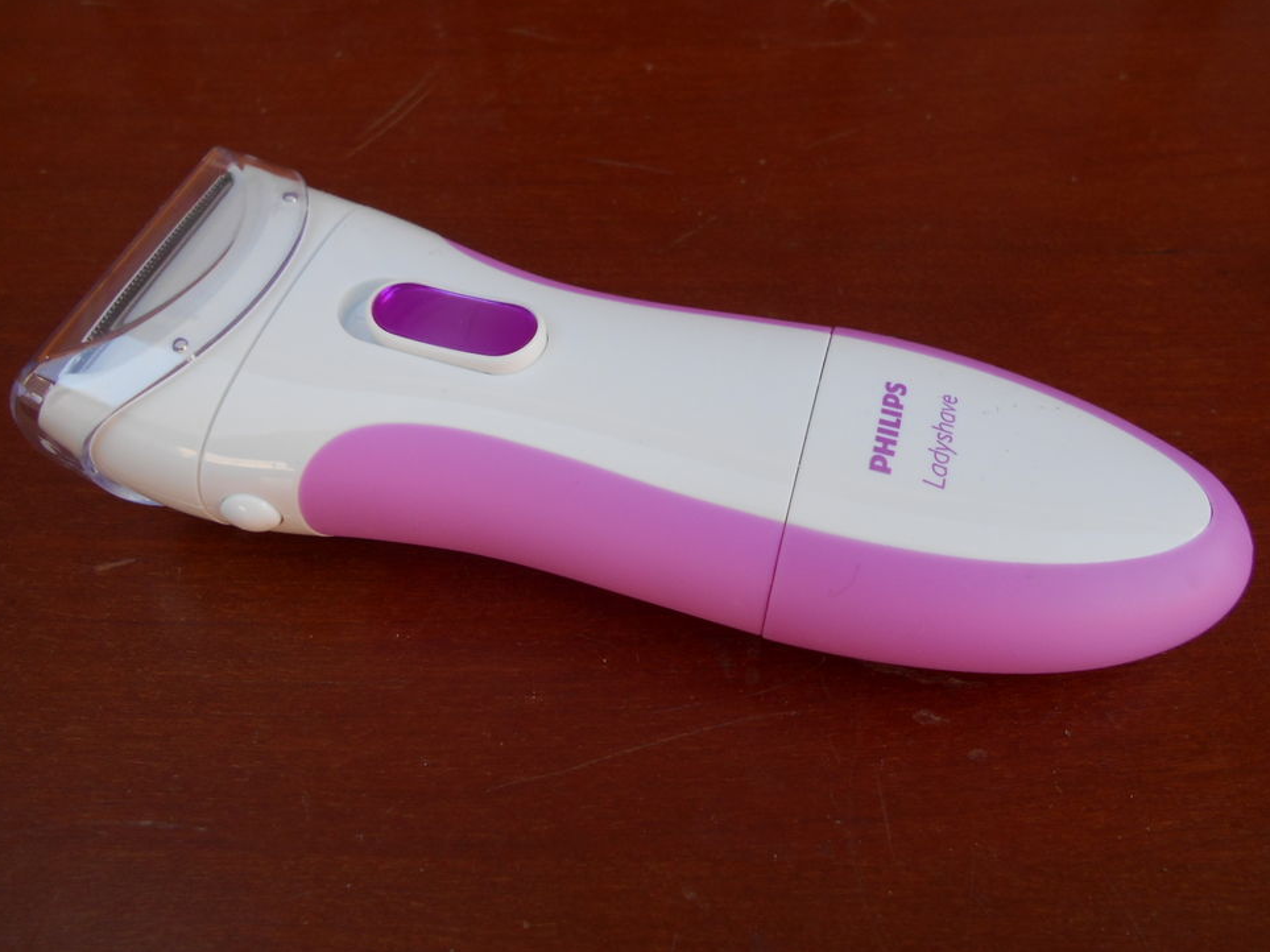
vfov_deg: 51.3
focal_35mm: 27
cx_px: 645
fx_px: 990
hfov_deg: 65.3
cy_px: 459
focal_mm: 4.6
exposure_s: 1/100
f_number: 3.2
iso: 80
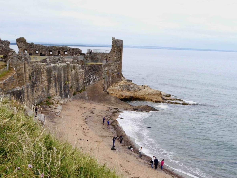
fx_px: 294
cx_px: 97
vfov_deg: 33.6
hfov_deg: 43.7
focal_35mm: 43
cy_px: 99
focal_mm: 16
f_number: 7.1
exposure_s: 1/250
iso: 160
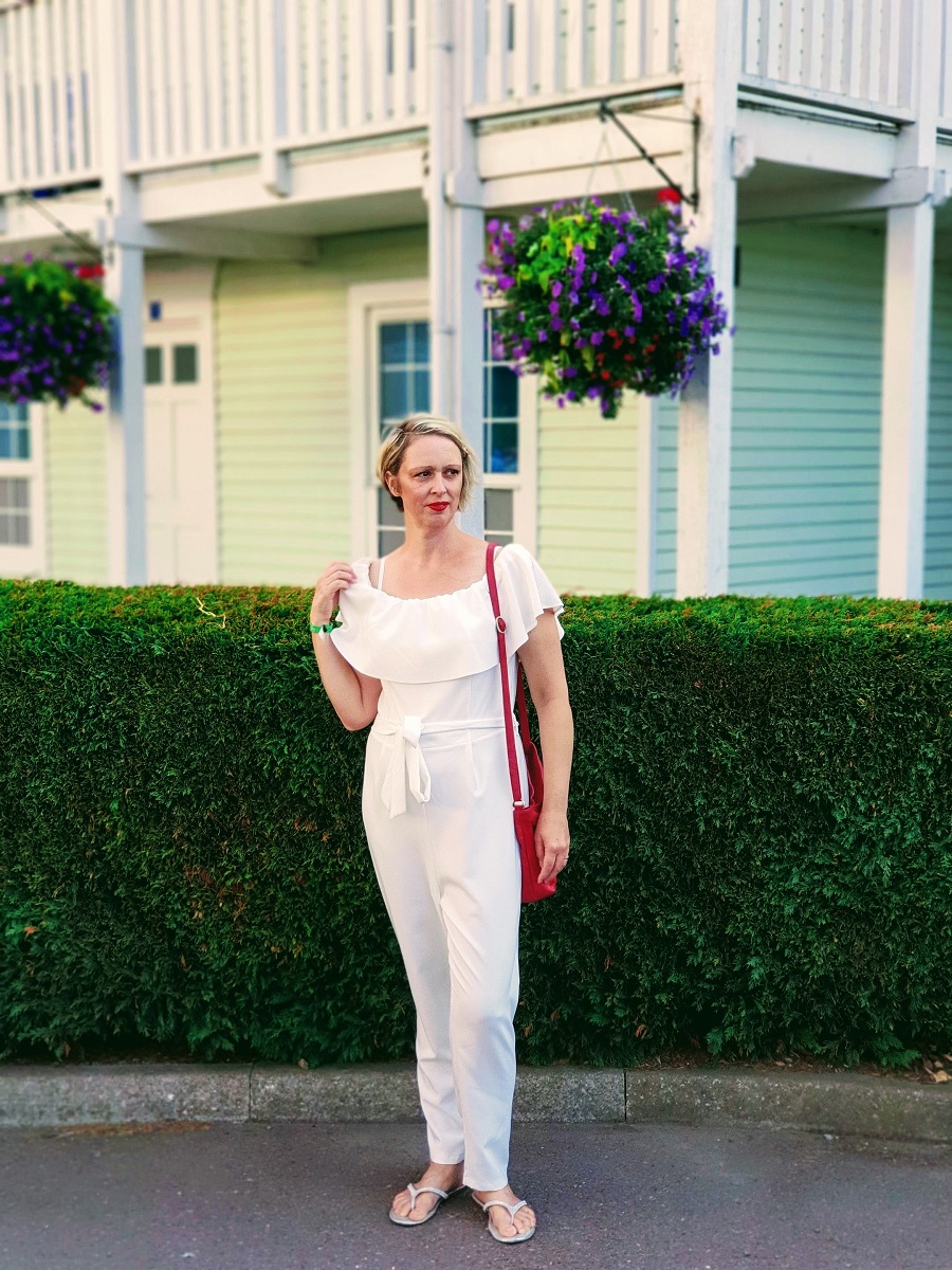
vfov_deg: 36.8
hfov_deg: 28.0
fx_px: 1907
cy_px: 635
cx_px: 476
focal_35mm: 52
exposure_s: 1/33
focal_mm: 6
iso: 50
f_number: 2.4
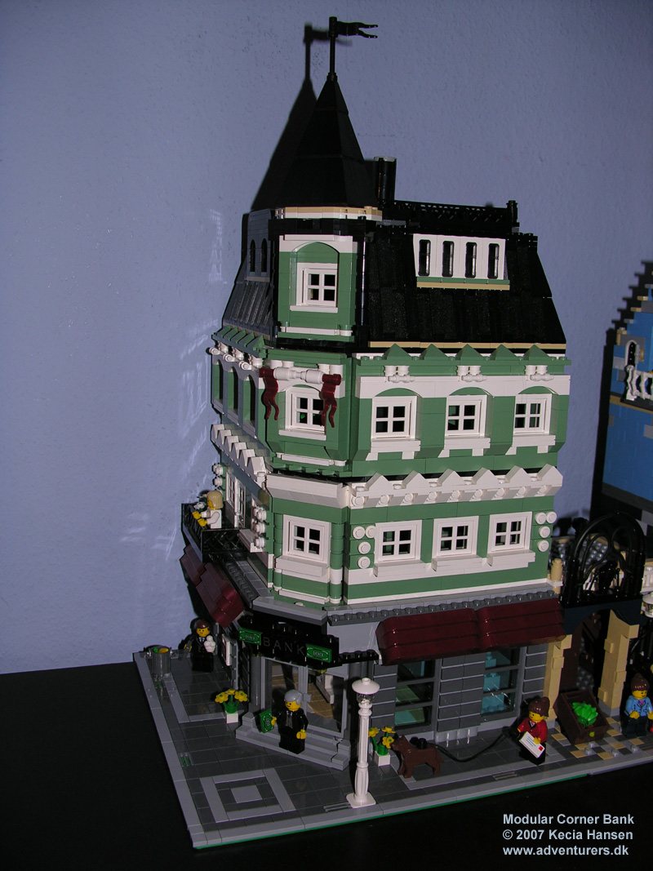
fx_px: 881
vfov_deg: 52.6
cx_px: 326
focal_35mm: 35
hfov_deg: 40.7
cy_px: 436
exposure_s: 1/60.1
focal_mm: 8.9
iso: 50
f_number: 2.8
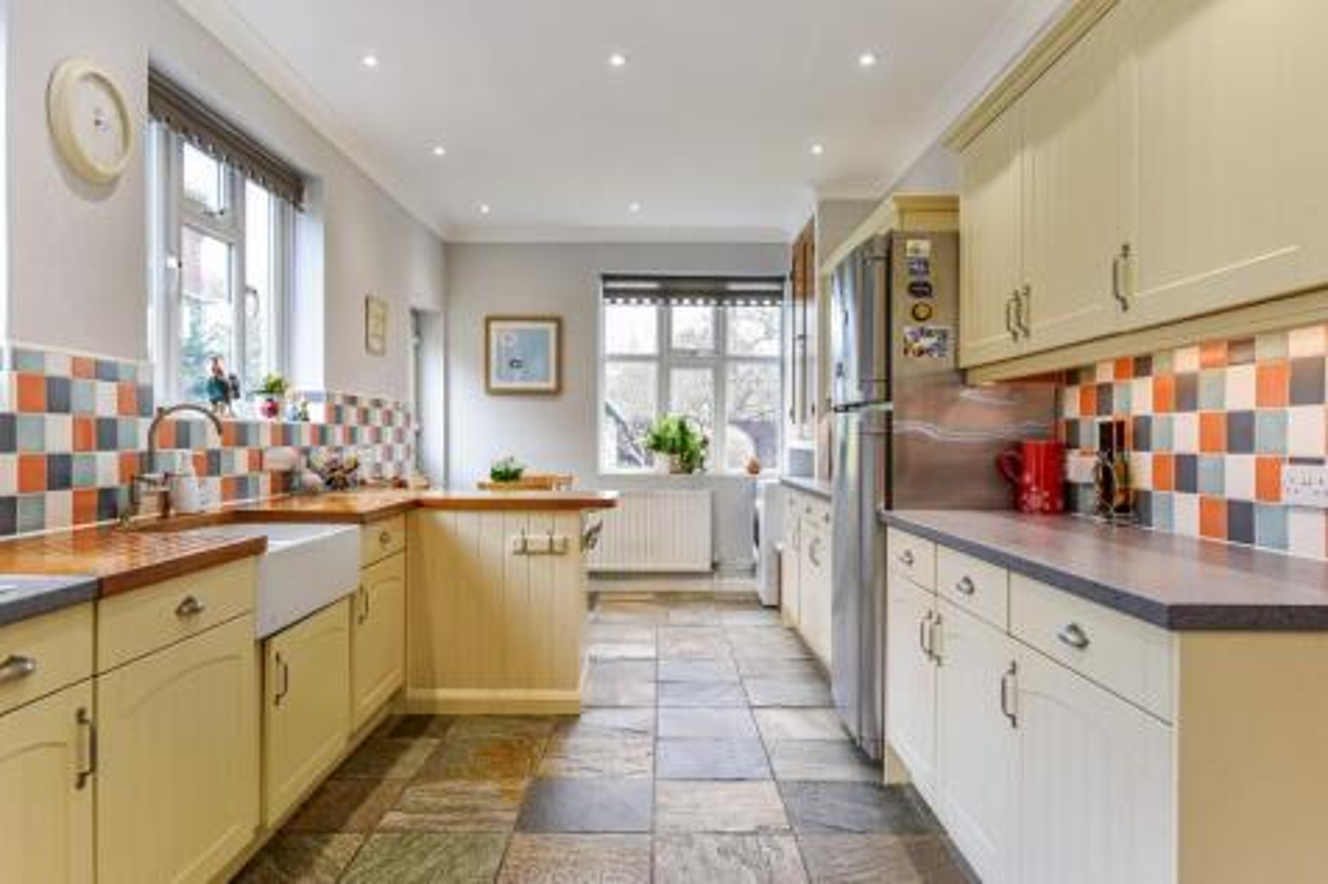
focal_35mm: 24
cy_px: 442
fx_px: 885
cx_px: 664
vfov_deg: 53.1
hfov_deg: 73.8
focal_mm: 24
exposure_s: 1/25
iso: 400
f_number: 8
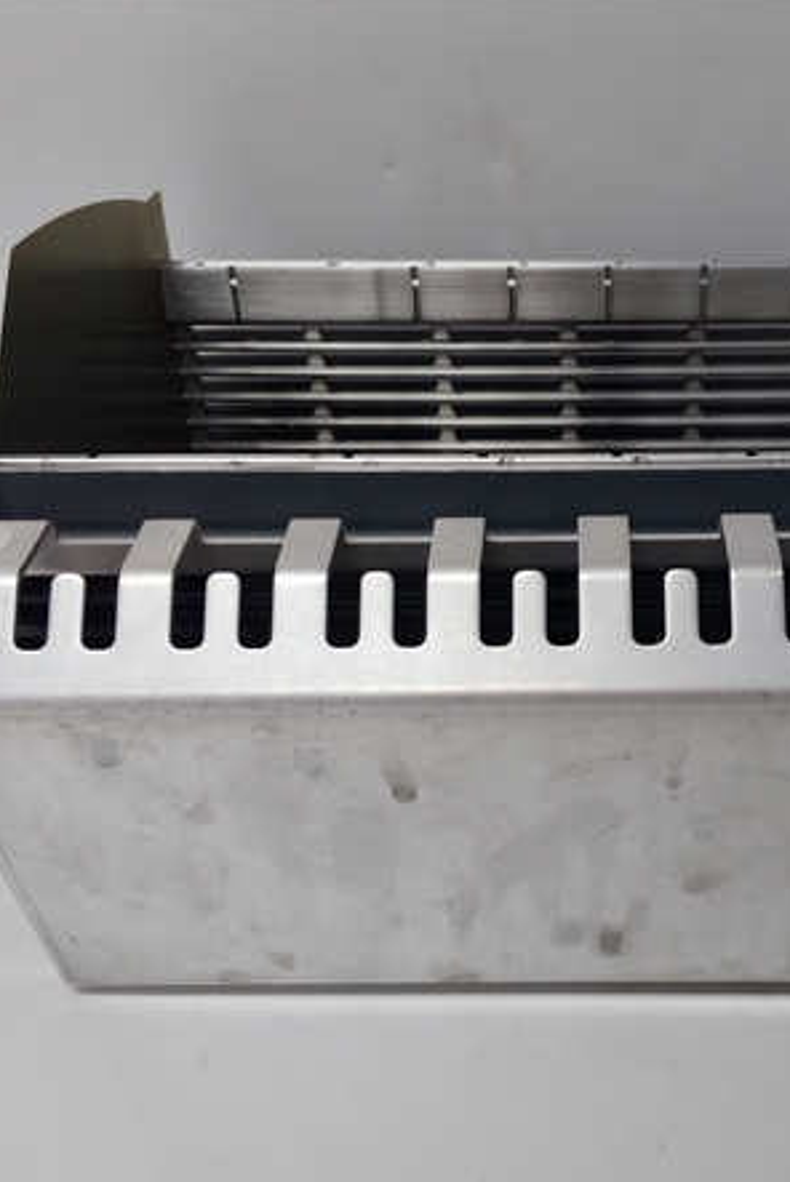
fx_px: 1249
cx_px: 582
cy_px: 592
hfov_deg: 34.4
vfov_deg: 50.7
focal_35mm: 38
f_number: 2
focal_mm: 3.79
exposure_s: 1/33
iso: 132
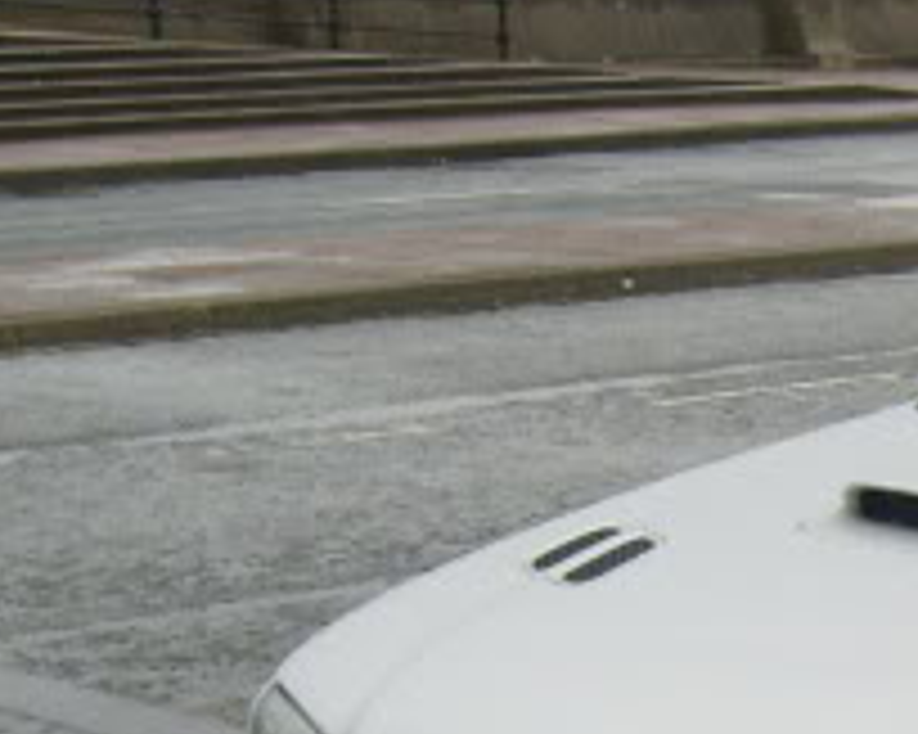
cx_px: 1539
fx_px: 3639
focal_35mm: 134
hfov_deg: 13.2
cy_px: 896
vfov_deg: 11.3
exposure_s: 1/250
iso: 80
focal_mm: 5.8
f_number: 7.1
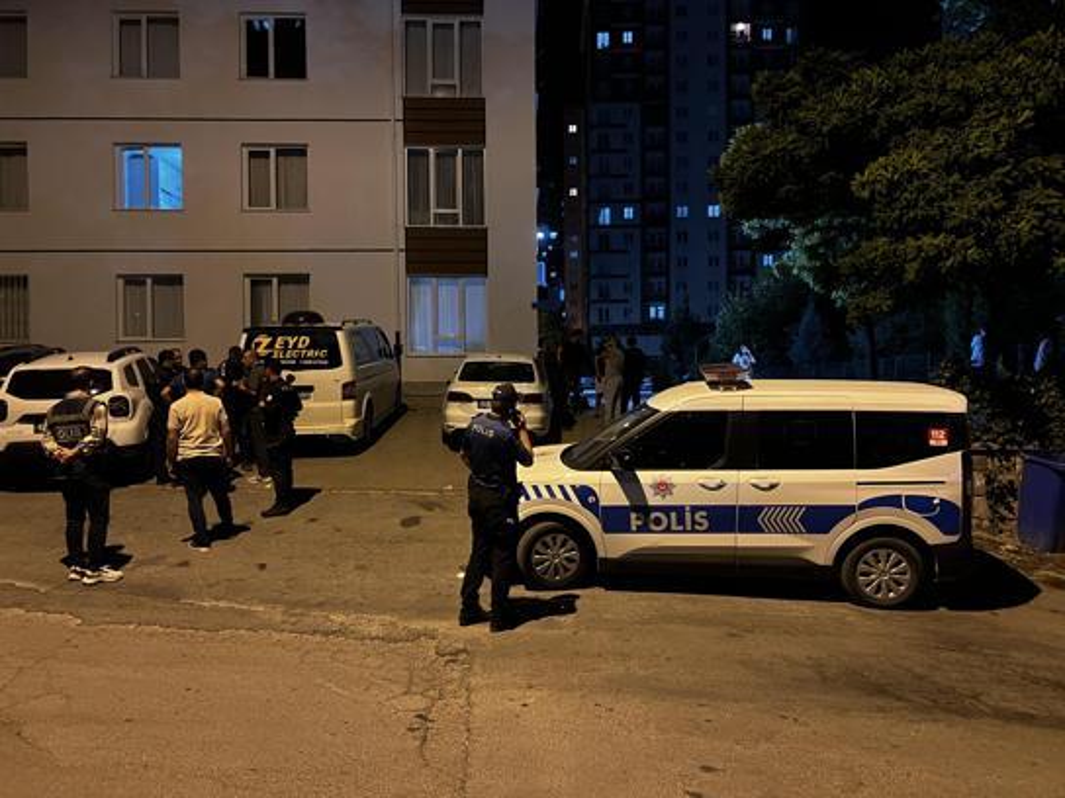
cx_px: 532
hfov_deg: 67.3
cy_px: 399
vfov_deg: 53.1
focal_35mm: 26
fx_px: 800
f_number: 1.5
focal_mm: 5.7
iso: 640
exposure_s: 1/33
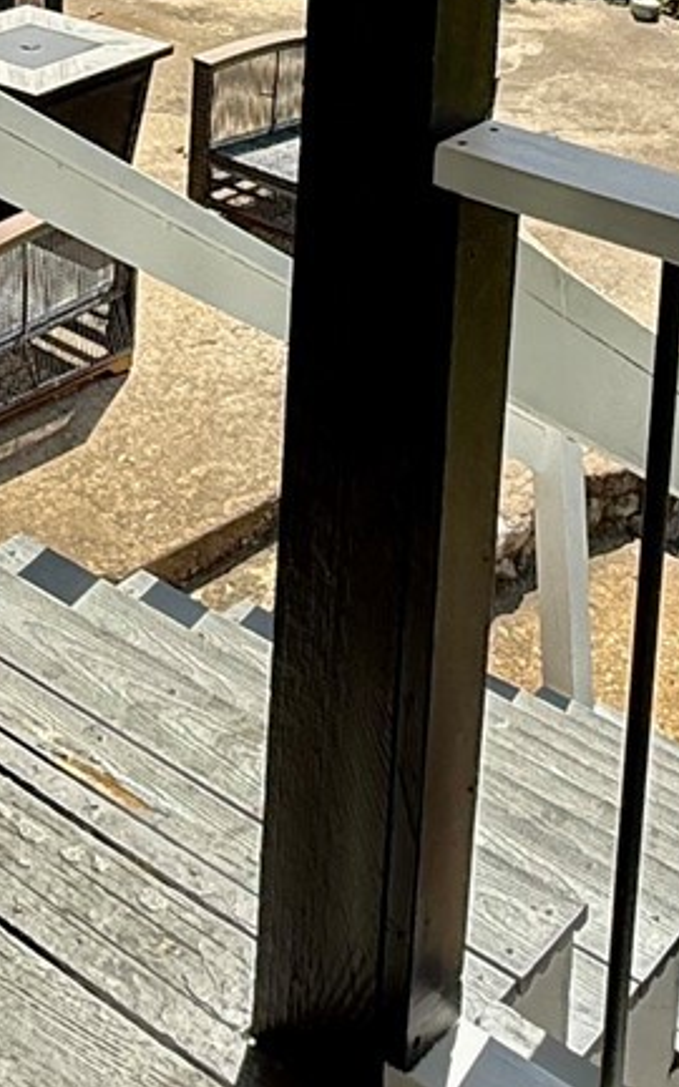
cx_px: 355
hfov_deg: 19.7
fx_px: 1954
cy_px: -279
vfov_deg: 26.8
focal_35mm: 66
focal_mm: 2.22
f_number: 2.2
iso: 50
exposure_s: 1/1464
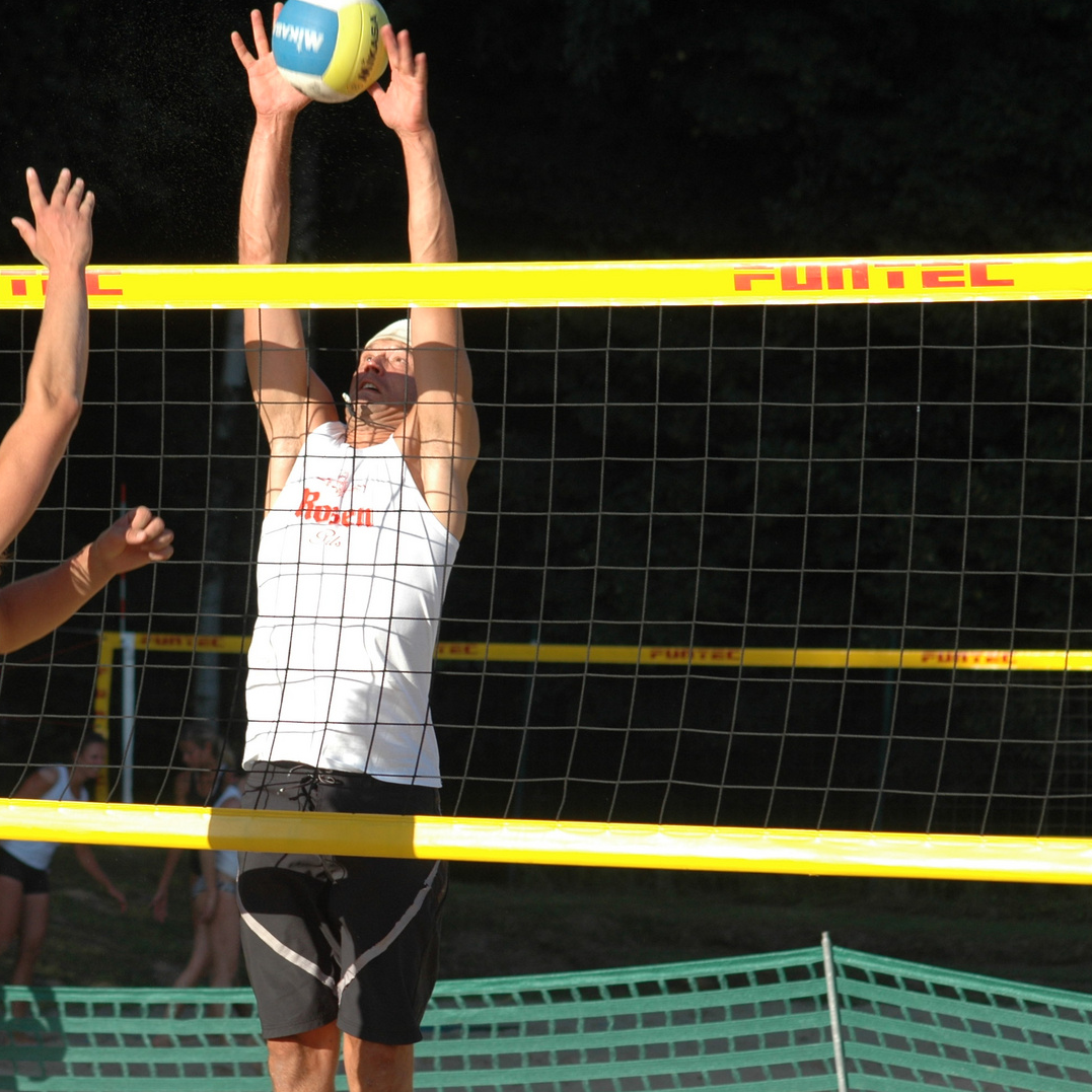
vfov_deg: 9.1
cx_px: 292
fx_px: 6853
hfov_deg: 9.1
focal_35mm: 192
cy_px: 545
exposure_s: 1/500
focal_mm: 100
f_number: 6.3
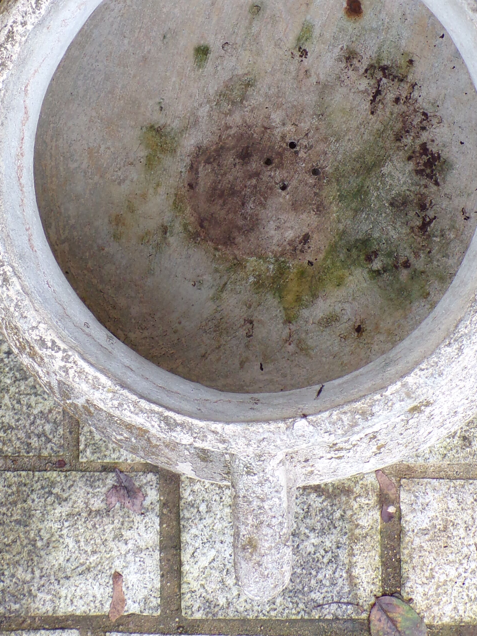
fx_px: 1065
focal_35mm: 58
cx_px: 270
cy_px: 150
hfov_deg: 25.2
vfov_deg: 32.5
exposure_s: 1/34
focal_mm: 5.8
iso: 161
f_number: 3.2
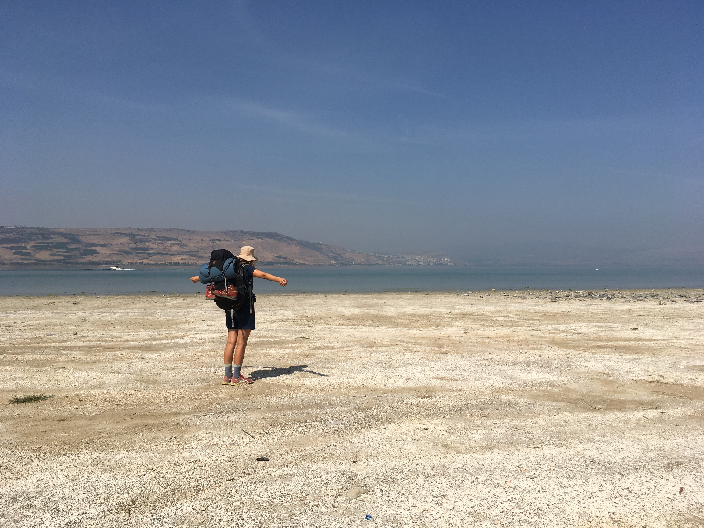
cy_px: 264
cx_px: 352
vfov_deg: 48.2
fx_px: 590
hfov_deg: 61.7
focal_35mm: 29
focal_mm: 4.15
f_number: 2.2
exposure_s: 1/4049
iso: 25
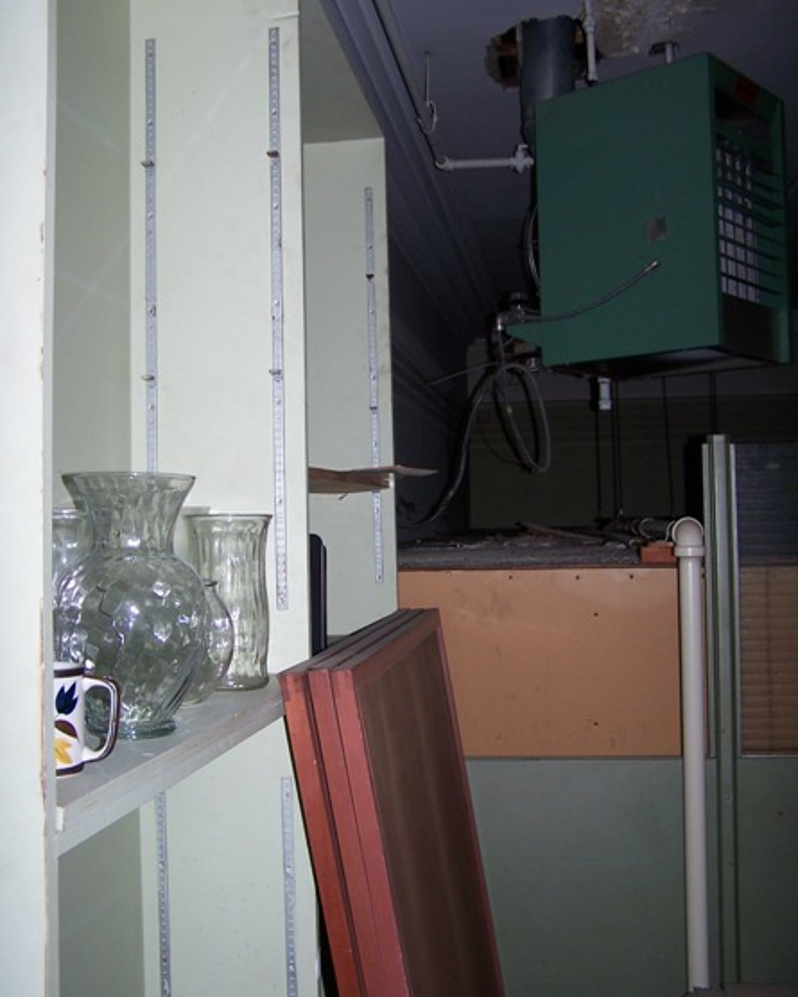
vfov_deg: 45.8
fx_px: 1181
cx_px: 400
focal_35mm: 40
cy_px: 506
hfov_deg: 37.3
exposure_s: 1/60
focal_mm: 6.3
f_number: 2.8
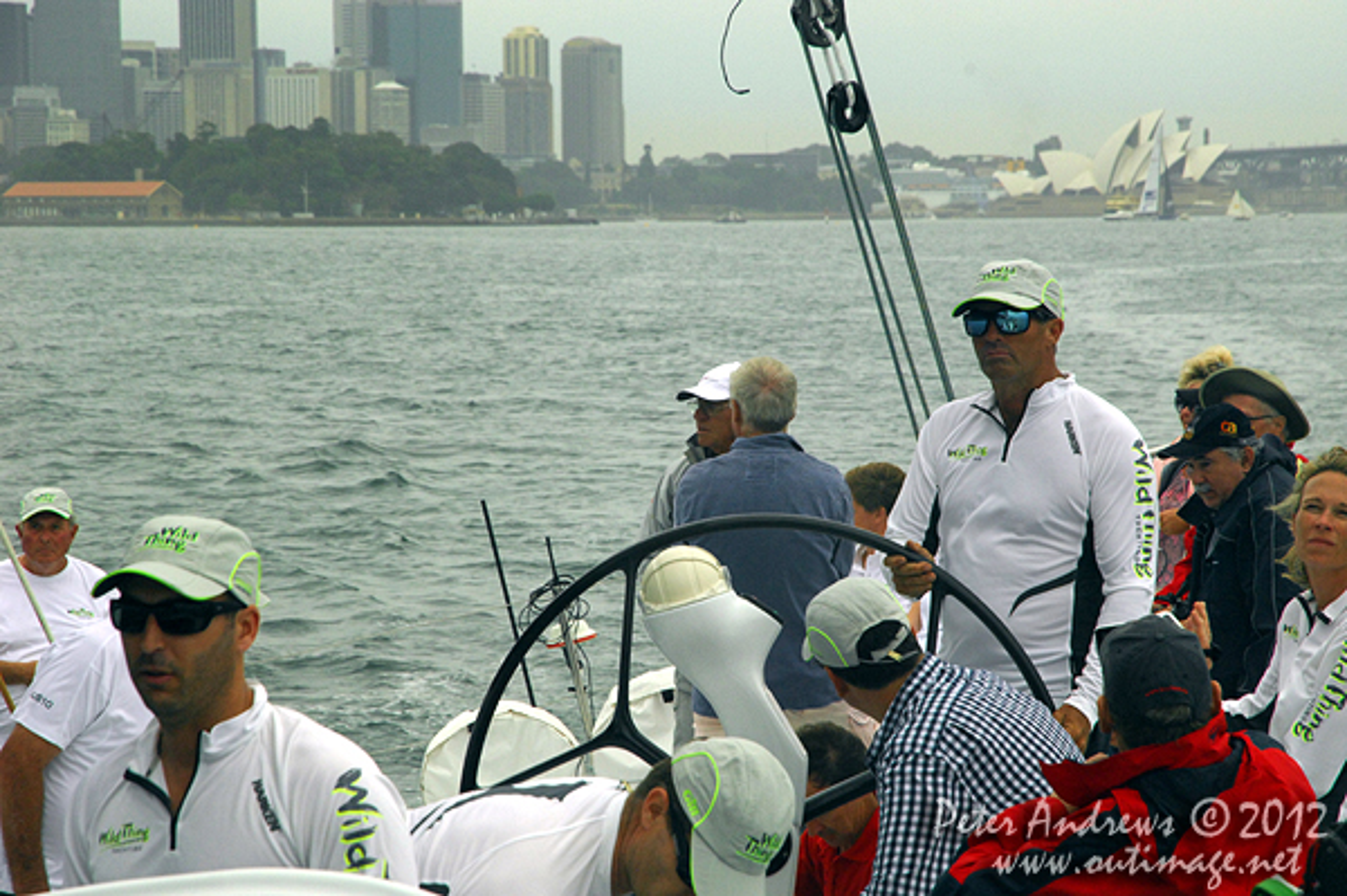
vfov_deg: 10.7
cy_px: 448
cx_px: 674
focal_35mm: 128
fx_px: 4767
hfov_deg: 16.1
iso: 400
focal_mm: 85
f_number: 9
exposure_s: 1/500
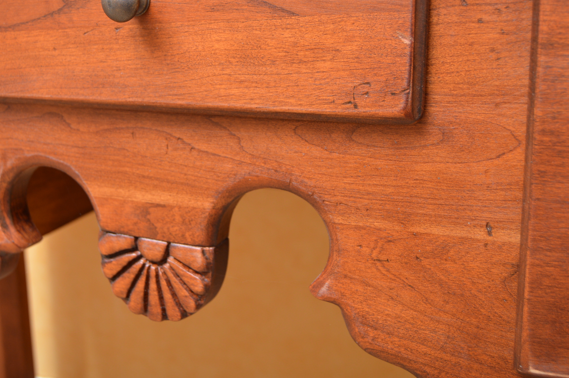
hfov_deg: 37.3
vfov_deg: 25.4
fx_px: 837
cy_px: 149
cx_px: 212
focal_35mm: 53
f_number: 4
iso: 200
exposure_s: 1/200
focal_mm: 26
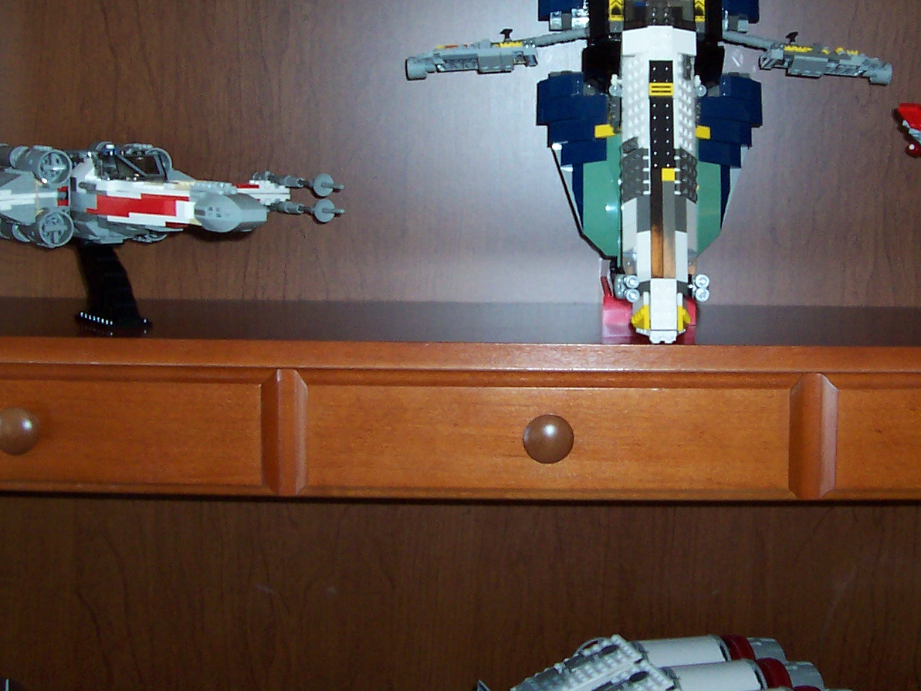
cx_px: 577
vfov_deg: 23.2
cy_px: 220
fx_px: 1676
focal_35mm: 63
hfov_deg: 30.6
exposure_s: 1/60
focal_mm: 5.6
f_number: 2.8
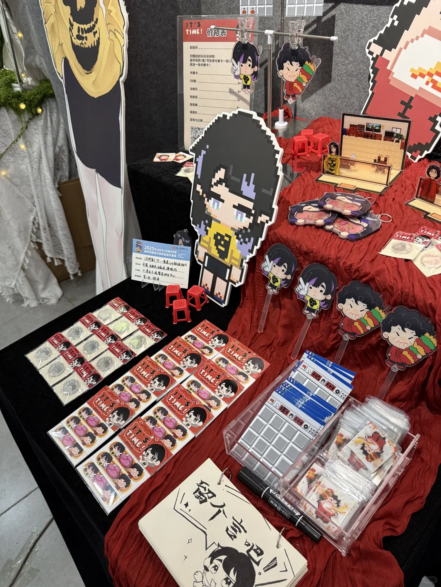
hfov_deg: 56.8
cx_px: 220
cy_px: 294
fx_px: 408
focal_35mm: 24
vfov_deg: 71.6
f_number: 1.78
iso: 250
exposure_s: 1/50
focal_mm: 6.76
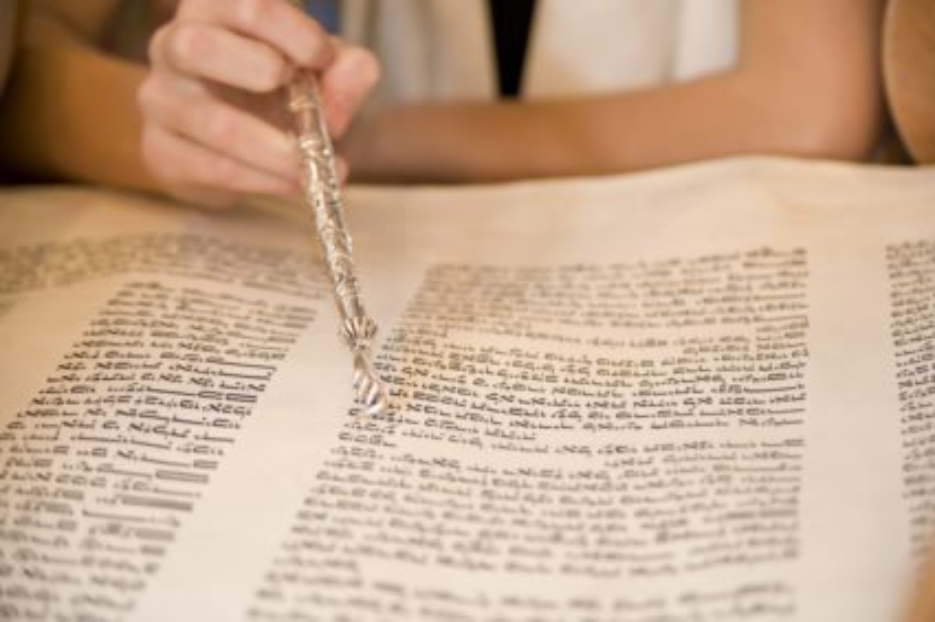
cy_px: 311
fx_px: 2726
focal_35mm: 105
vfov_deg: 13.0
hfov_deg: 19.5
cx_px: 468
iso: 1000
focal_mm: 105
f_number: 5
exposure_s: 1/50
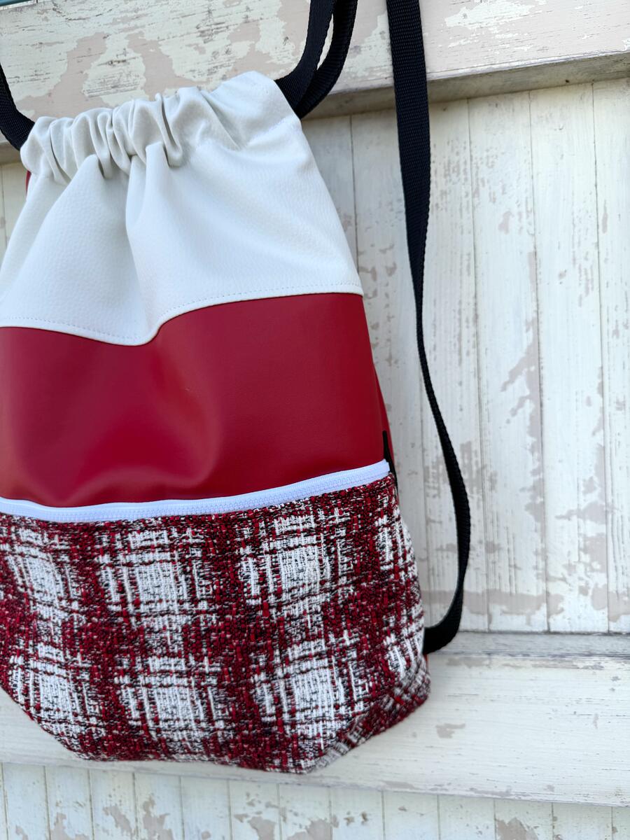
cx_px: 315
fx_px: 582
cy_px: 420
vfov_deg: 71.6
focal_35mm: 24
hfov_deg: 56.8
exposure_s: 1/849
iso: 80
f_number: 1.78
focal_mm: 6.76
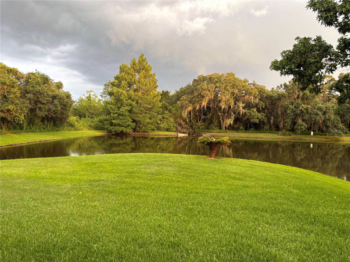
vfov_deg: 53.1
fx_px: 263
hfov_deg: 67.3
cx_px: 175
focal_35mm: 26
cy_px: 131
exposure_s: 1/116
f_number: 1.6
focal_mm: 5.96
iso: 125
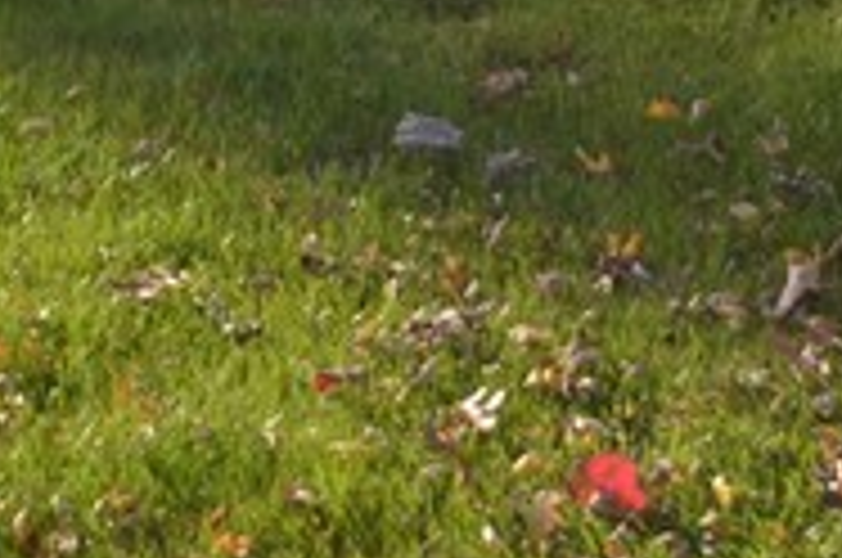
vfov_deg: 6.1
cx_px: 142
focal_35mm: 210
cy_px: -1046
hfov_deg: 9.8
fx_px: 4903
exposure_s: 1/250
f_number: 6.3
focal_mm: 24
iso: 100
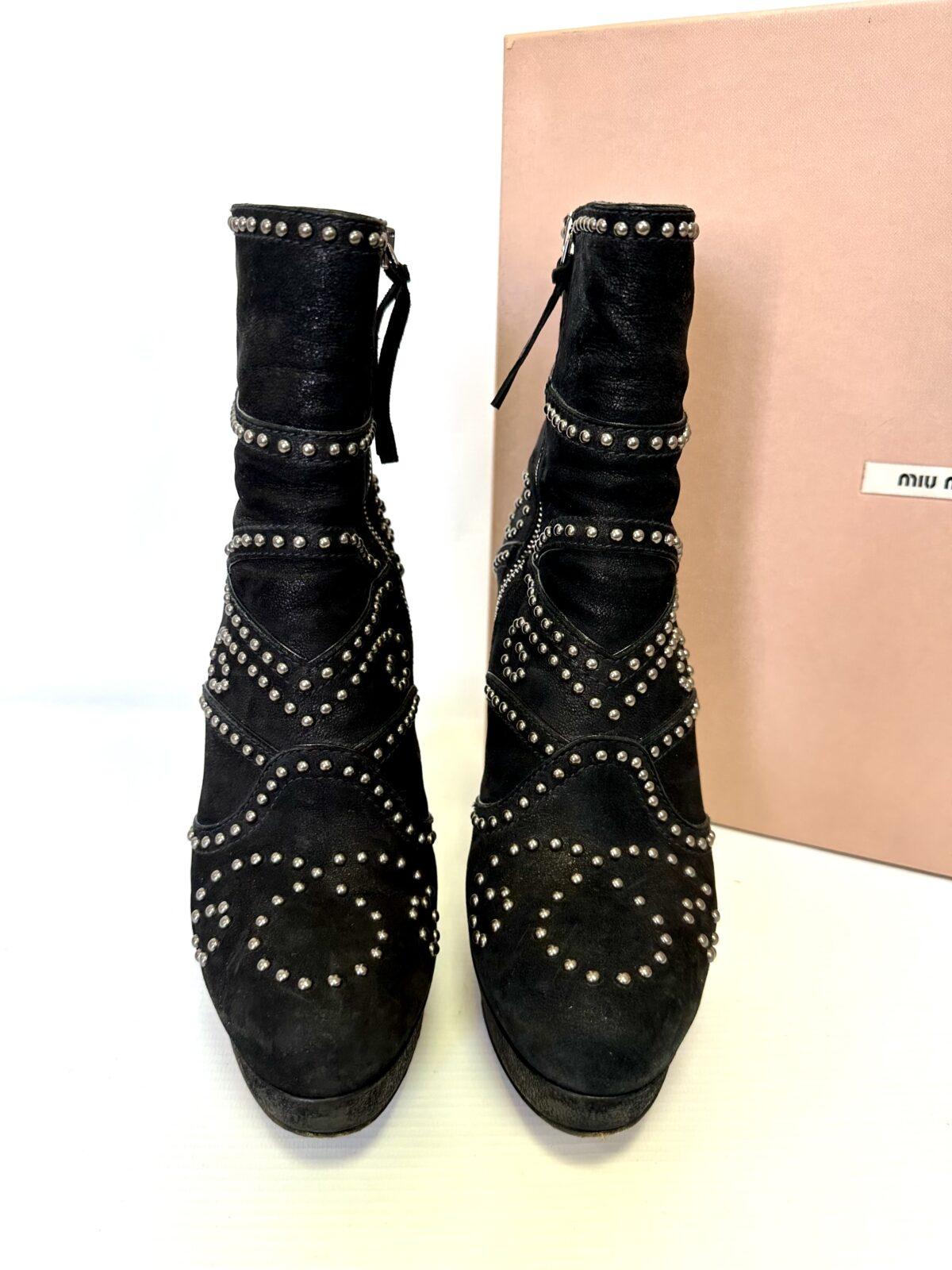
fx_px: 880
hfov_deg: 56.8
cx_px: 476
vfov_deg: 71.6
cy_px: 635
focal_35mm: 24
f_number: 1.78
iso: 80
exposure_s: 1/100
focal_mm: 6.86
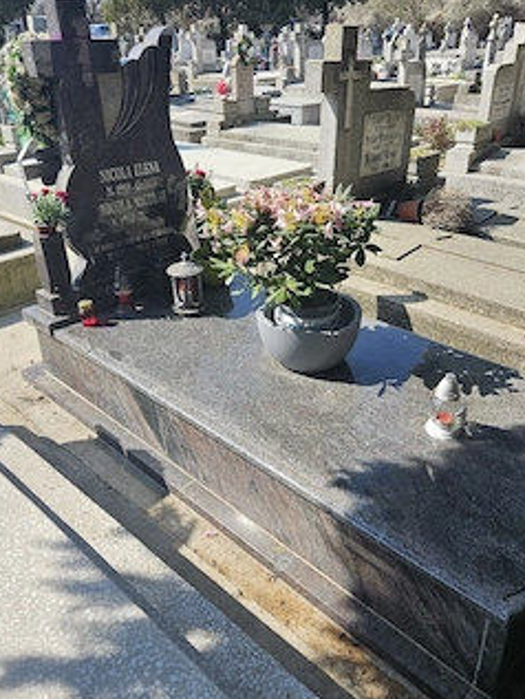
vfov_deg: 61.6
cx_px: 282
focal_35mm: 29
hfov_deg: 48.2
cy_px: 333
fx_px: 586
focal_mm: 5.4
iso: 25
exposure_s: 1/1429
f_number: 1.8
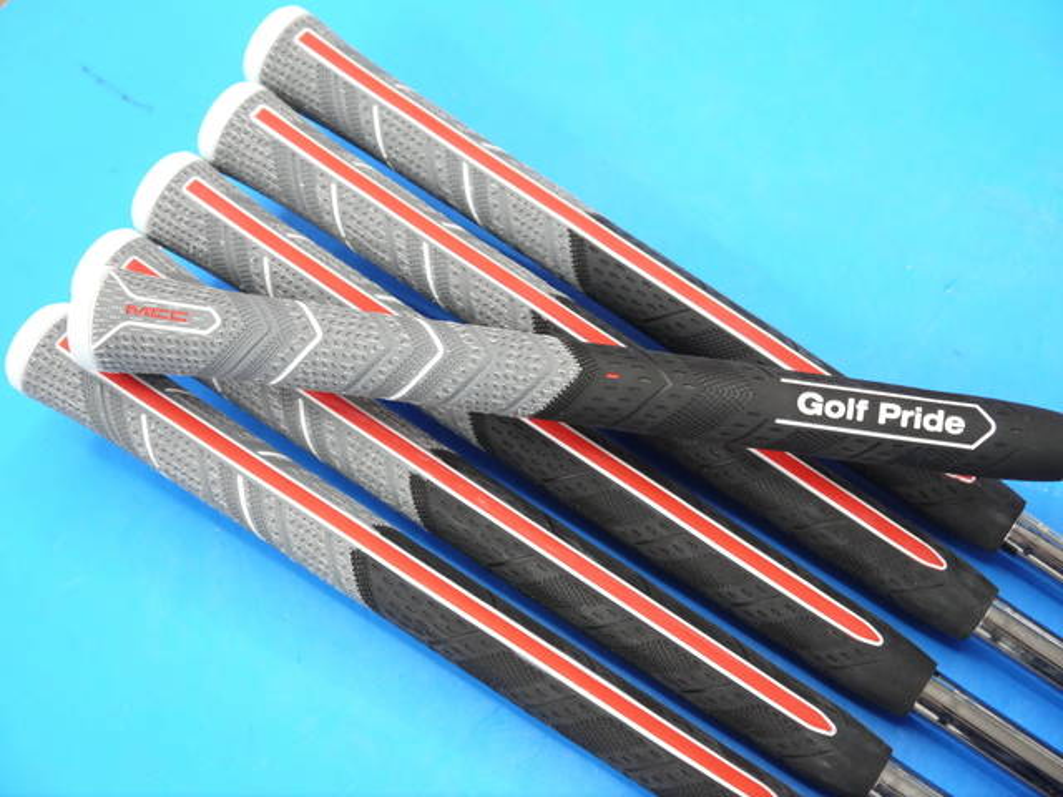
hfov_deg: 36.8
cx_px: 532
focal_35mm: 52
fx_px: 1597
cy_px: 398
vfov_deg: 28.0
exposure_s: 1/125
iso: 800
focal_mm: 26
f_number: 4.7
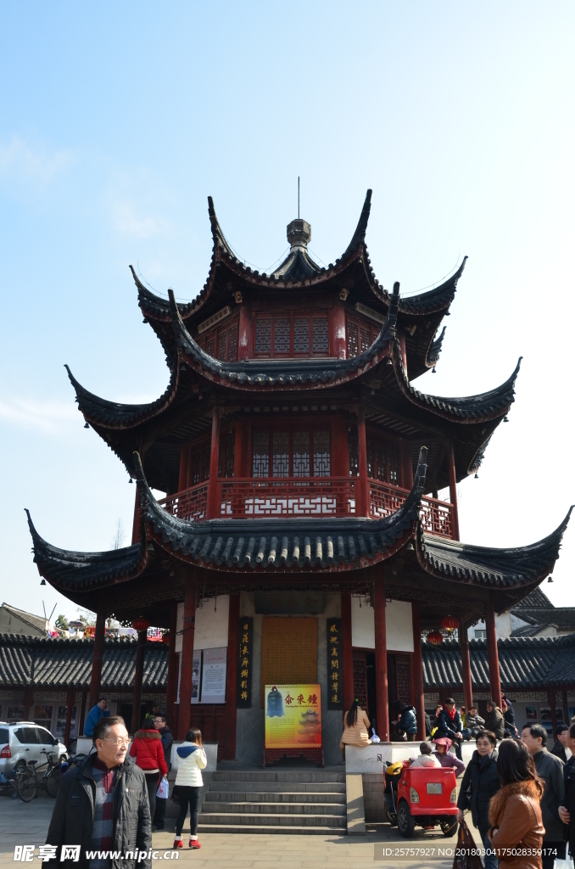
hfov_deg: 41.5
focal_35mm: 32
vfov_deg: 59.6
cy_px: 434
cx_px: 288
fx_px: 758
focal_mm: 21
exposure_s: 1/100
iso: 200
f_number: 11
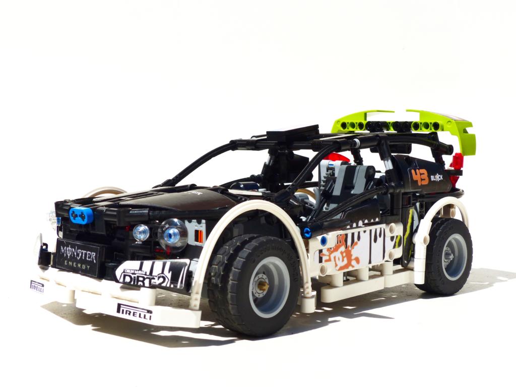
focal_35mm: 52
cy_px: 194
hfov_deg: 36.8
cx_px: 258
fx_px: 775
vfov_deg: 28.0
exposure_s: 1/1300
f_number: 4
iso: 100
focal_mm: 9.4
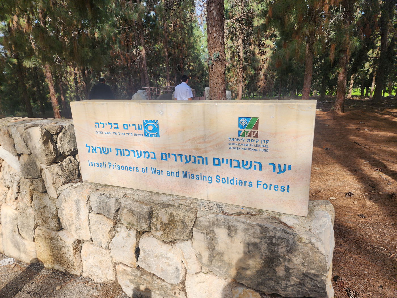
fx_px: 264
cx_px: 198
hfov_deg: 73.9
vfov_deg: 58.9
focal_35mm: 23
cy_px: 149
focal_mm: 6.4
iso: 12
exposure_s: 1/472
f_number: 1.8
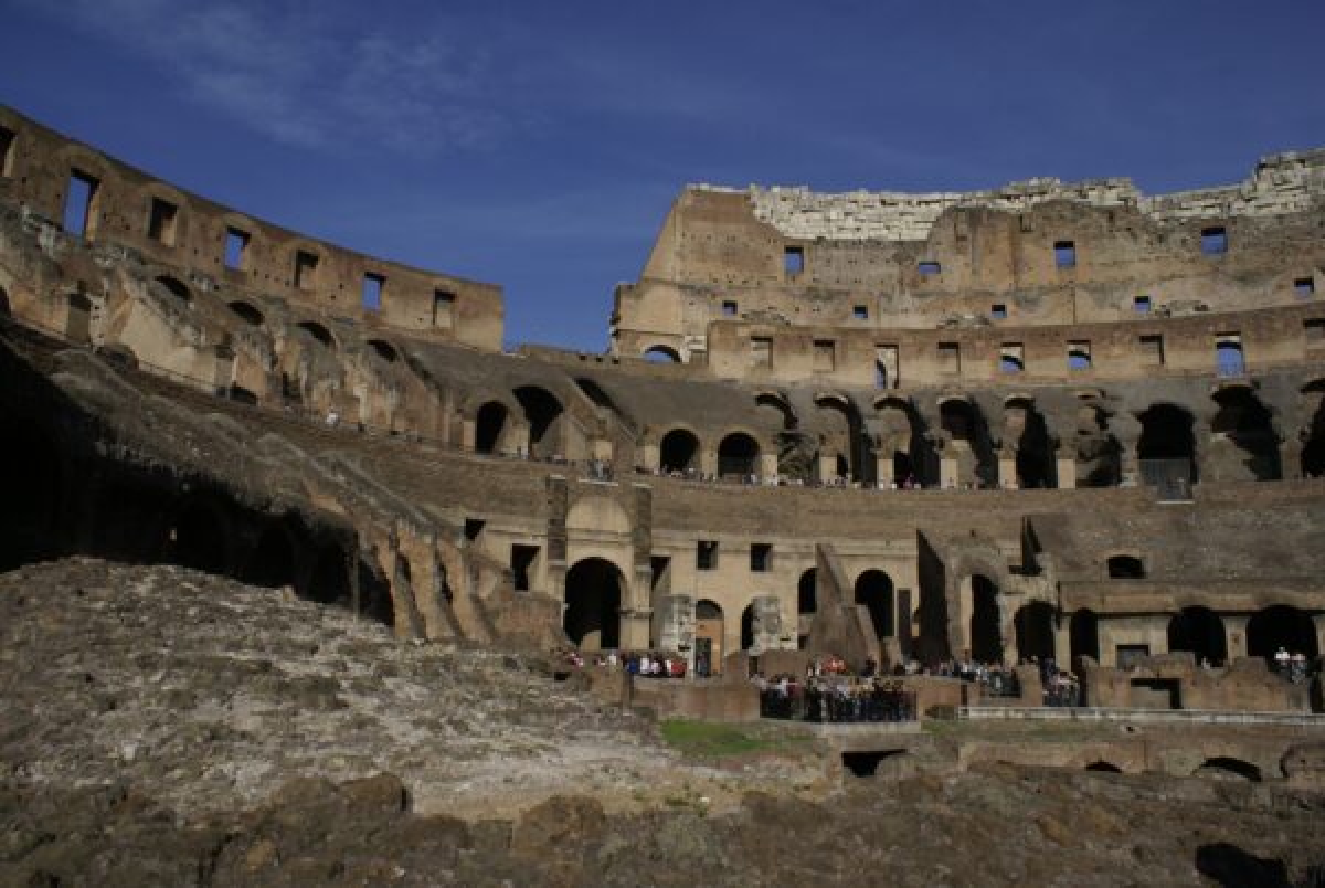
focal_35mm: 27
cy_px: 444
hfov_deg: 67.3
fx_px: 995
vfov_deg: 48.1
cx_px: 662
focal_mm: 18
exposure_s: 1/400
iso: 100
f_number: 10
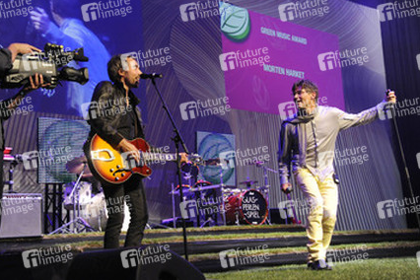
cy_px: 133
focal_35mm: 55
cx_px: 218
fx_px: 642
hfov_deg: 36.2
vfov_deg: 24.6
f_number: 5.6
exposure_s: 1/125
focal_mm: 52
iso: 4000
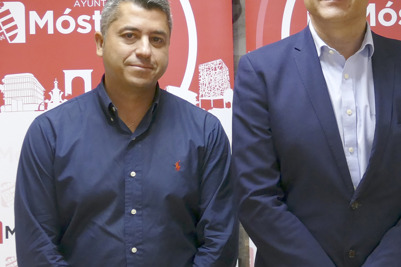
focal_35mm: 76
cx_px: 336
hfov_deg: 26.0
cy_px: 136
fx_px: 846
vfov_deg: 17.9
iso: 400
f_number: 3.1
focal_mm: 13.97
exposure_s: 1/50
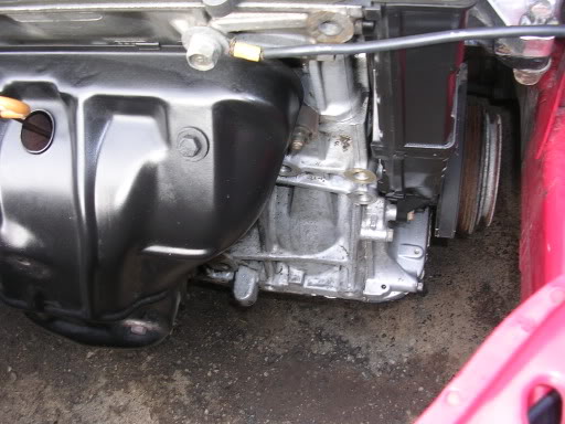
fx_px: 620
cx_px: 282
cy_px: 212
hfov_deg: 49.0
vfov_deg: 37.7
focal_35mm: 38
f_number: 2.8
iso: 50
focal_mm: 5.8
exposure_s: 1/30
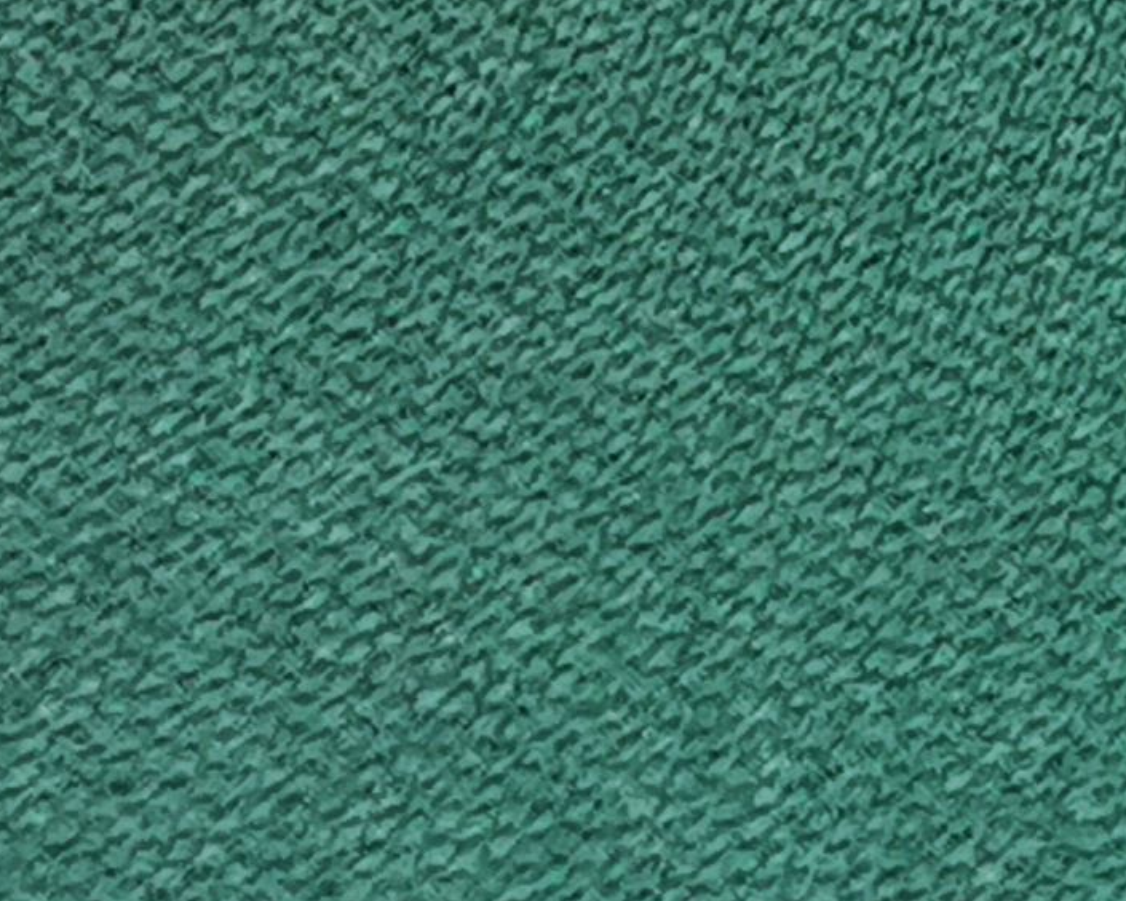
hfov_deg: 6.2
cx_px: -1263
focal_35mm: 300
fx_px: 9998
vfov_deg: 4.9
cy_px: -1692
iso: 250
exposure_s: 1/50
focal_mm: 5.58
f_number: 1.8
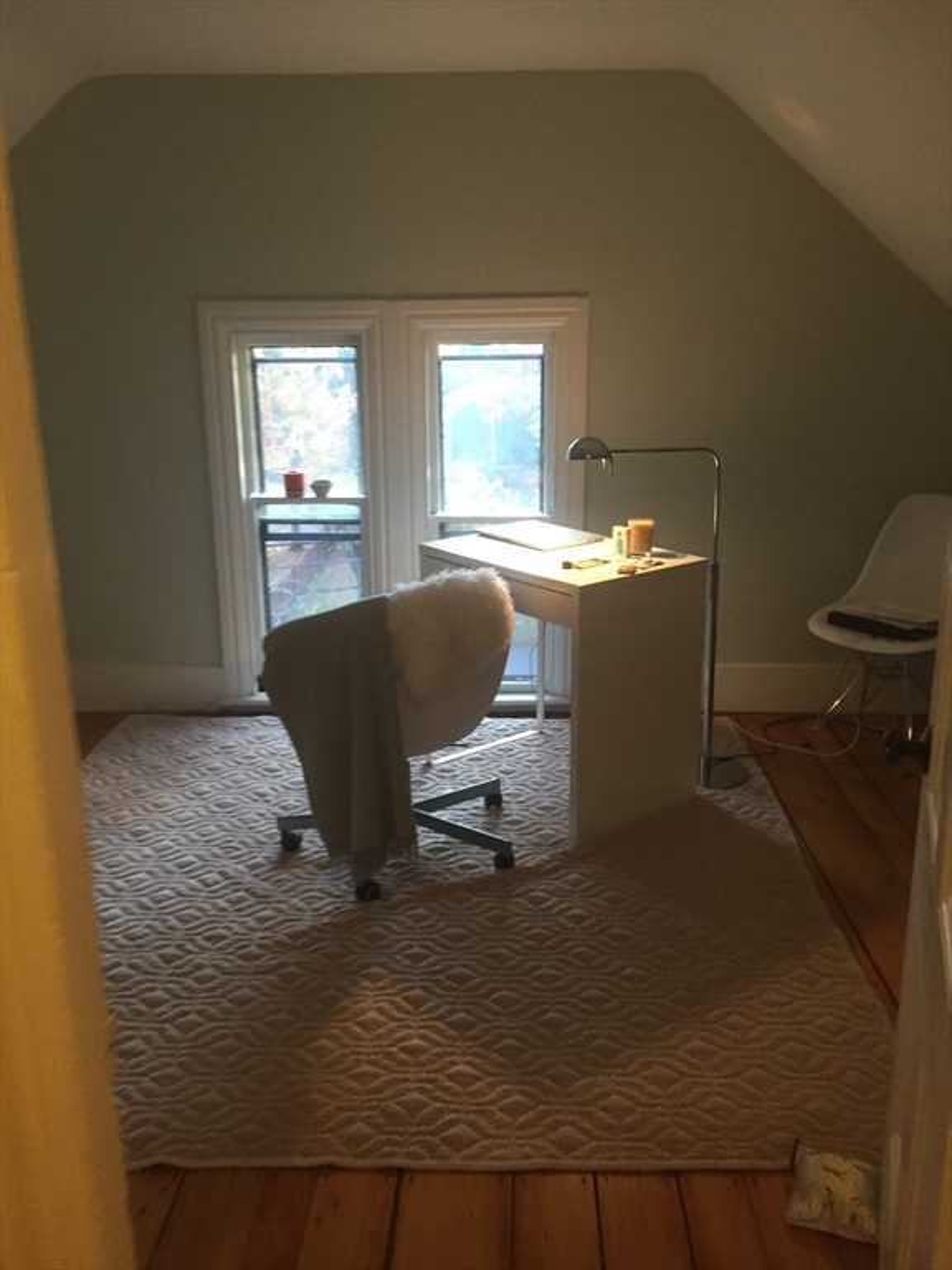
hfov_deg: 48.2
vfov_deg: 61.7
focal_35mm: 29
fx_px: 1063
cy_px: 635
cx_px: 476
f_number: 2.2
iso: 200
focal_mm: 4.15
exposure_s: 1/30
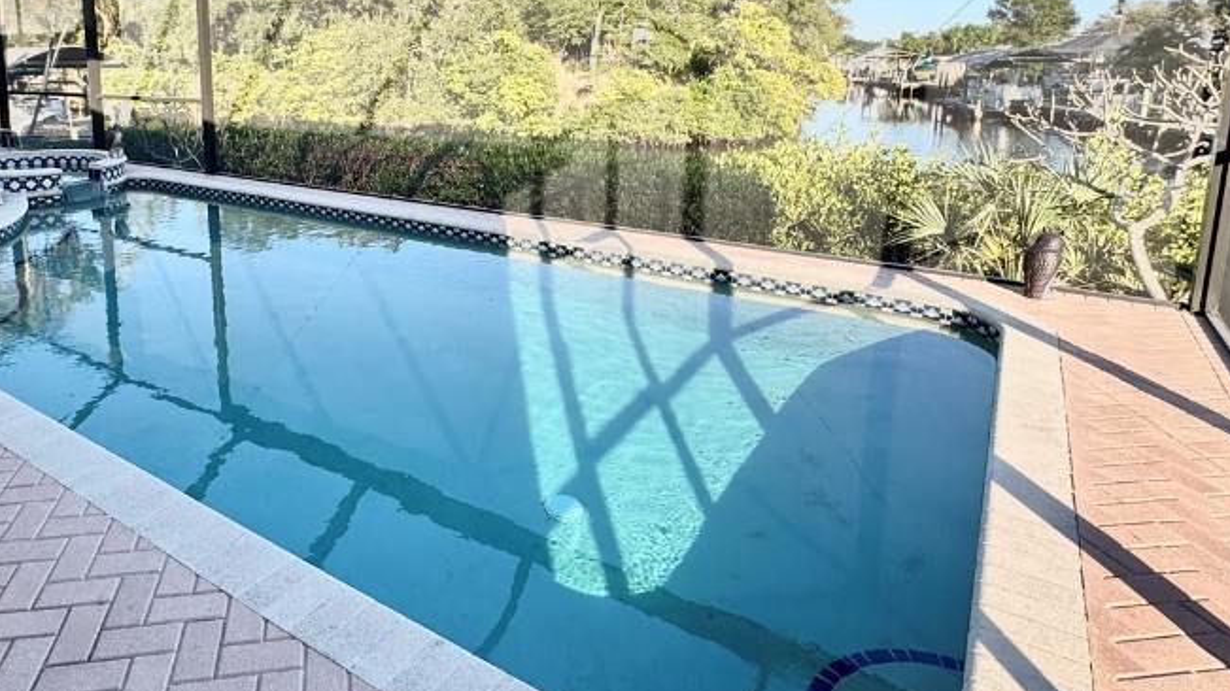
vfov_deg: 46.3
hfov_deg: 74.6
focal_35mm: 24
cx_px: 438
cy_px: 191
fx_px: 783
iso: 40
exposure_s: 1/297
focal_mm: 2.22
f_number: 2.2
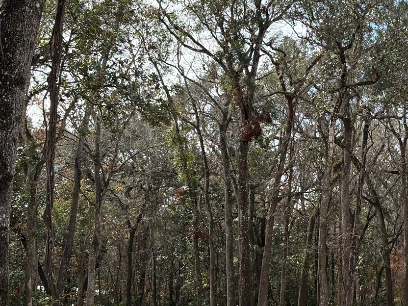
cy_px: 169
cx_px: 357
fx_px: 1179
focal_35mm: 100
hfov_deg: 19.3
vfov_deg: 14.8
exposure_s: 1/1263
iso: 32
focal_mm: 5.96
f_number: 1.6
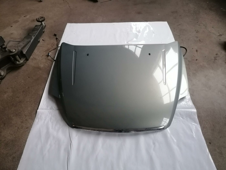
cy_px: 85
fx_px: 176
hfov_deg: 65.3
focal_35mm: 27
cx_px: 113
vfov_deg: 51.4
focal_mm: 4.75
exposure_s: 1/16.7
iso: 640
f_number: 1.8
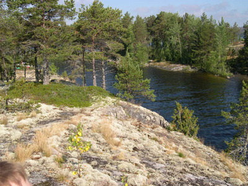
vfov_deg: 37.7
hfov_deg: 49.0
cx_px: 124
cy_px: 93
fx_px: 272
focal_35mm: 38
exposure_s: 1/136
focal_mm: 8
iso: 100
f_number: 7.6
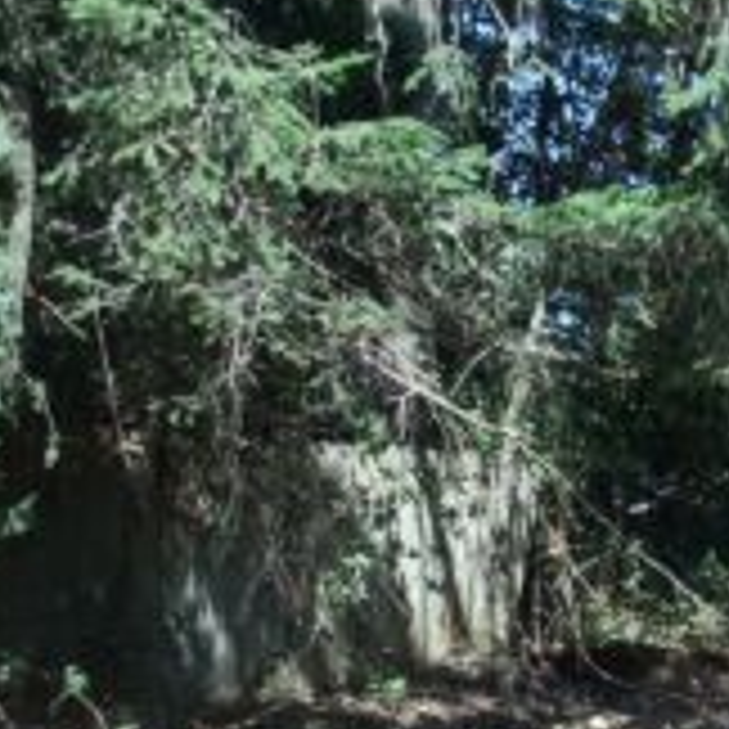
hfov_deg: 17.5
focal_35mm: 96
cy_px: 603
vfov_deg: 17.9
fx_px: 2287
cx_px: 801
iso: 100
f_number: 3.5
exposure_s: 1/320
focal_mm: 6
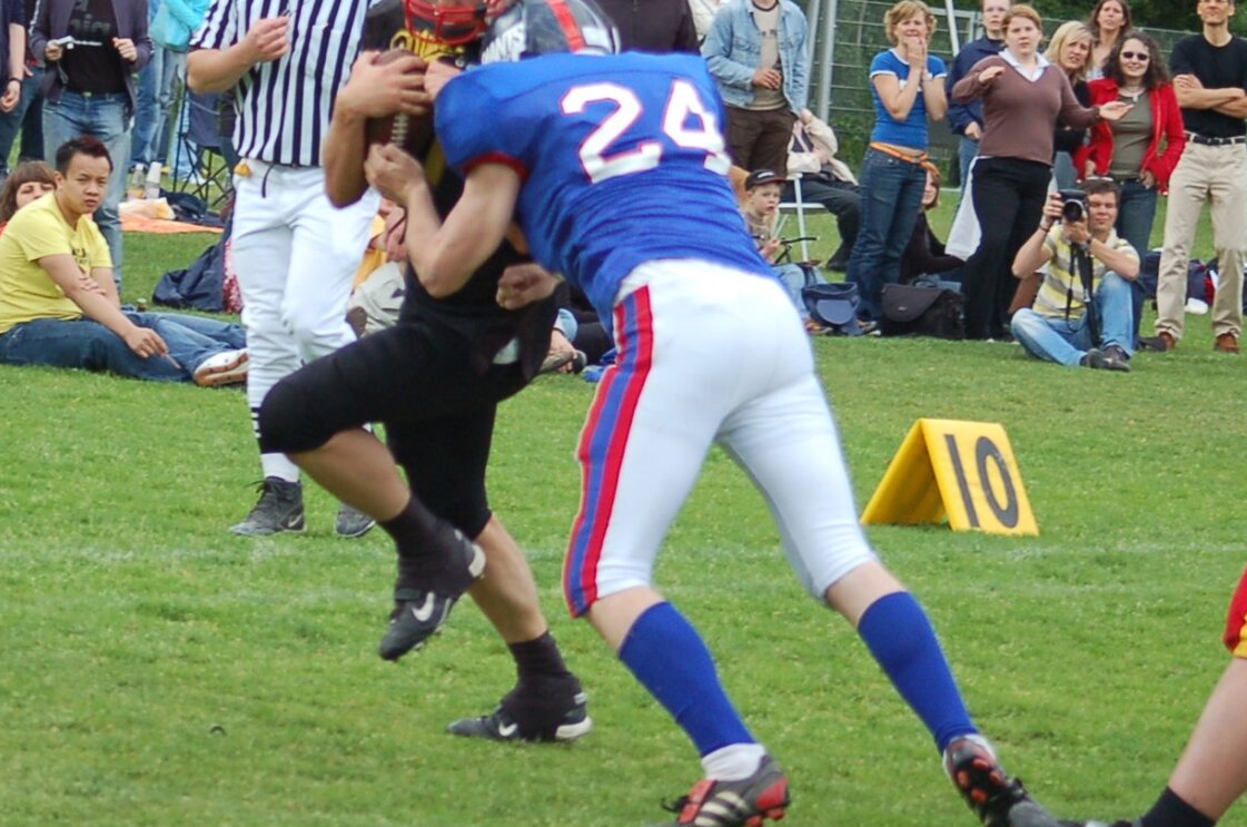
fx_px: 7122
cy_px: 179
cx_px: 289
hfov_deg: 10.0
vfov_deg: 6.6
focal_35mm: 206
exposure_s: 1/1000
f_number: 4
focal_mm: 70
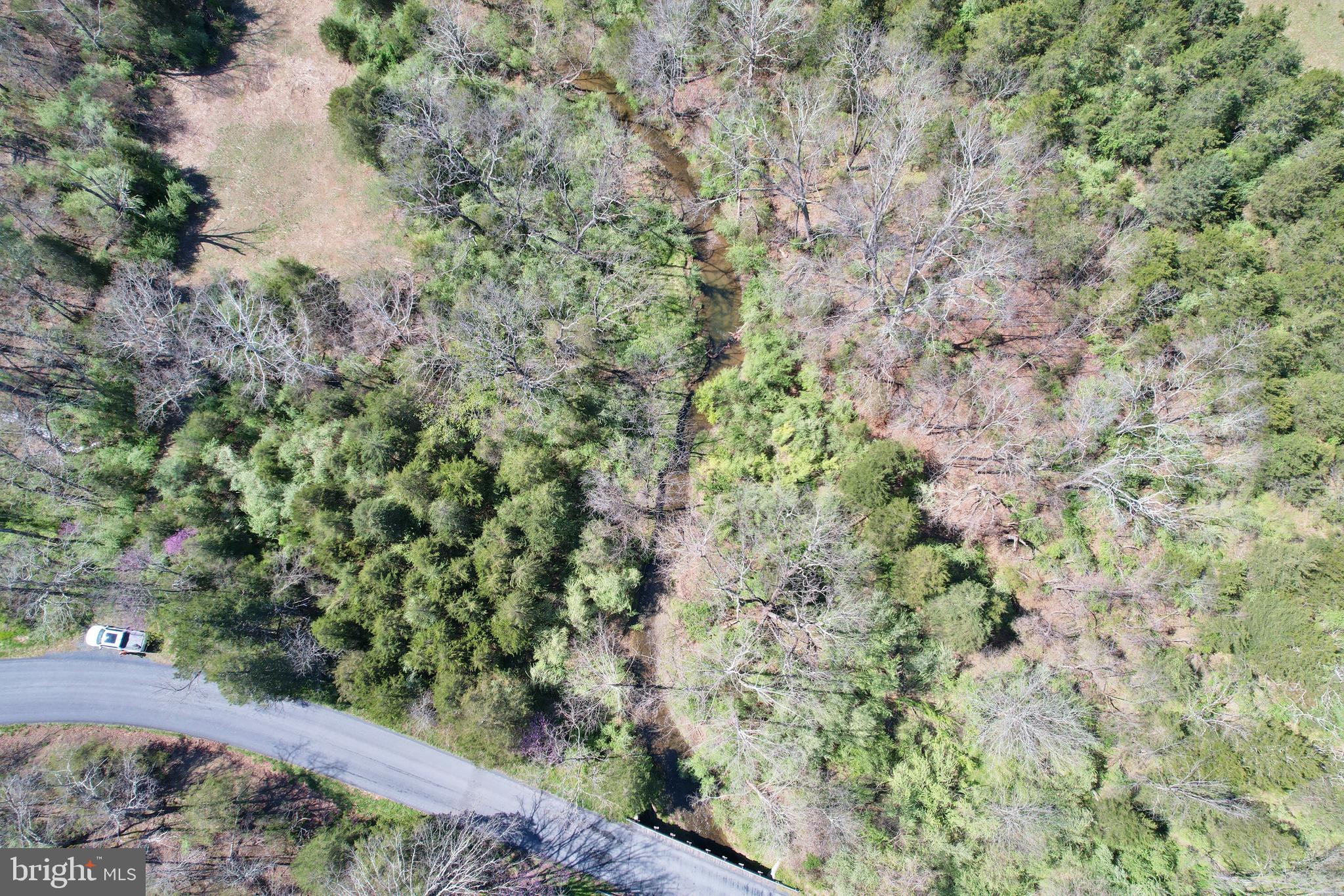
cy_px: 448
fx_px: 821
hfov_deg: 78.6
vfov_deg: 57.2
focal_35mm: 22
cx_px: 672
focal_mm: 8.38
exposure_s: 1/800
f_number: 2.8
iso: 110
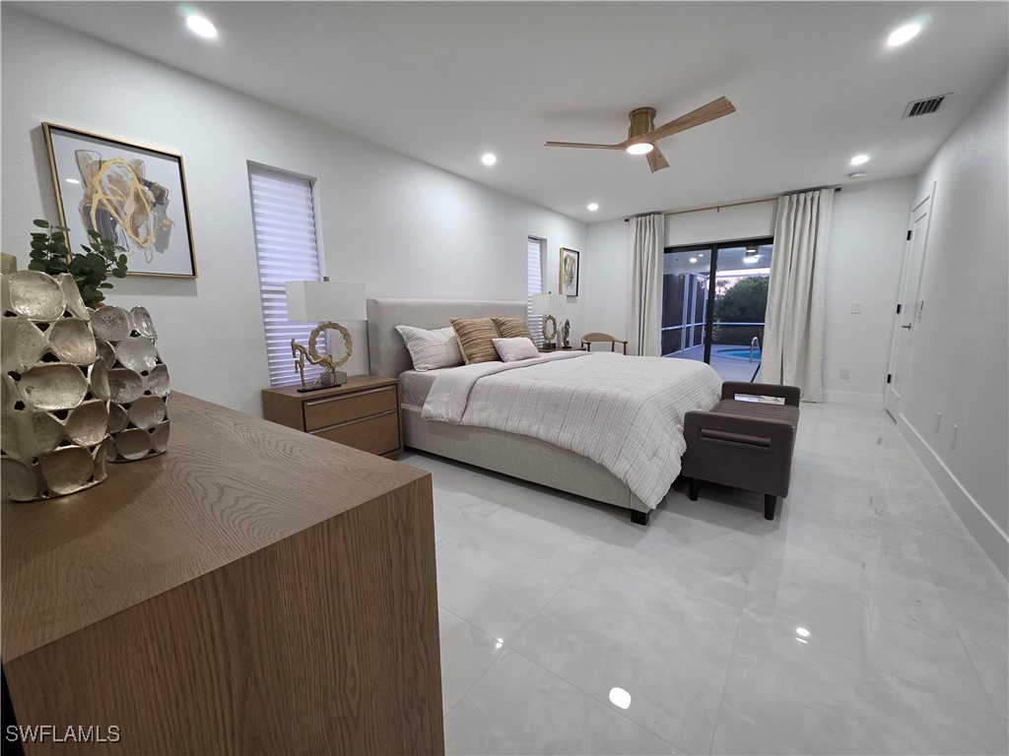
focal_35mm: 13
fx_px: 379
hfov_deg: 106.2
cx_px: 504
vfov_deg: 89.9
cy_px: 378
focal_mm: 2.2
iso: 160
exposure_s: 1/60
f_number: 1.9
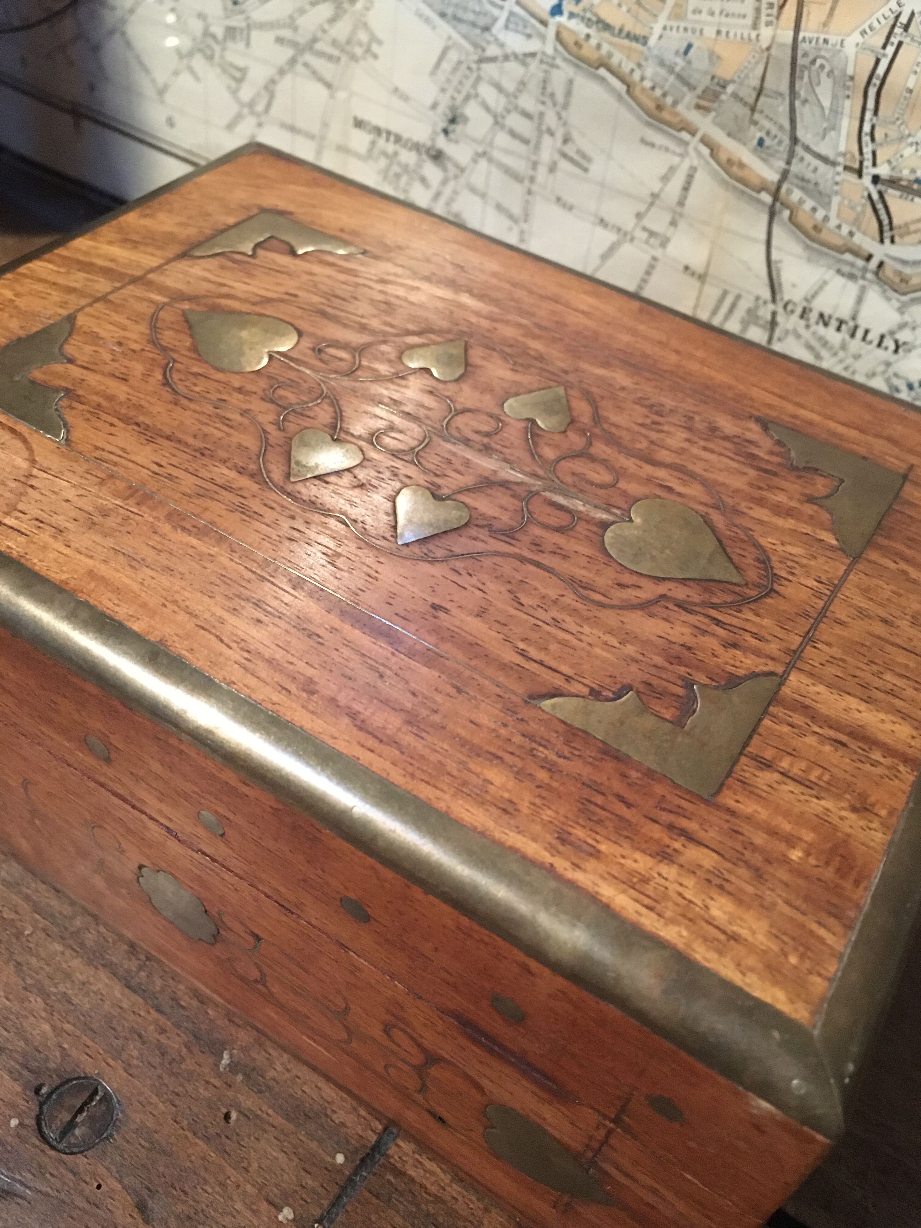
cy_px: 621
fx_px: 1064
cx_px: 457
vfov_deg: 60.0
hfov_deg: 46.8
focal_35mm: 30
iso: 320
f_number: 2.2
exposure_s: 1/17
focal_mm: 4.15
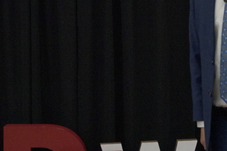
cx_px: 216
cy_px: 59
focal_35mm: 105
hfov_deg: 19.0
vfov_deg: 13.0
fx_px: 662
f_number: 11
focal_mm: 35
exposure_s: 1/125
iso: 6400
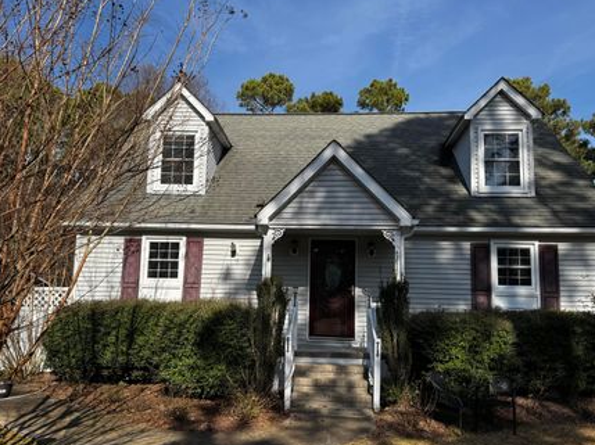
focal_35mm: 28
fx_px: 481
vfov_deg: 49.6
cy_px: 247
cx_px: 301
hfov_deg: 63.5
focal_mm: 6.76
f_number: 1.78
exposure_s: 1/3413
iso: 80
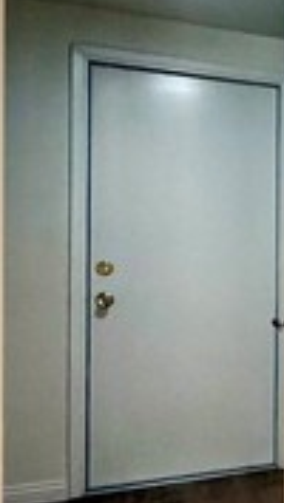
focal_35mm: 55
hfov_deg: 14.5
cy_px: 256
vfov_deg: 37.8
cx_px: 676
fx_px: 734
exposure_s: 1/120
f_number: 2.2
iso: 250
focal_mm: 2.22
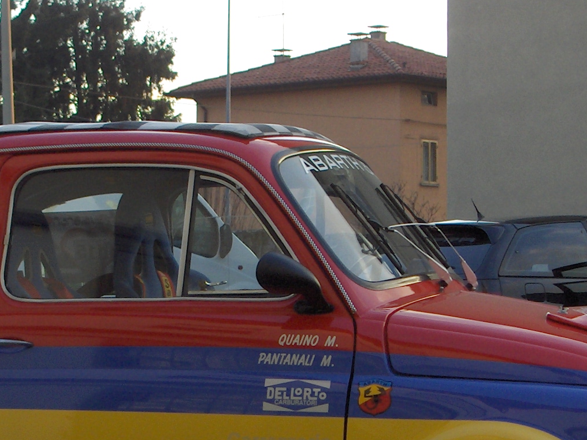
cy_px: 400
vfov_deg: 11.6
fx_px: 2154
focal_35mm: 127
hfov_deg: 15.5
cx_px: 190
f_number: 3.3
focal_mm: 9.19
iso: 200
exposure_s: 1/101
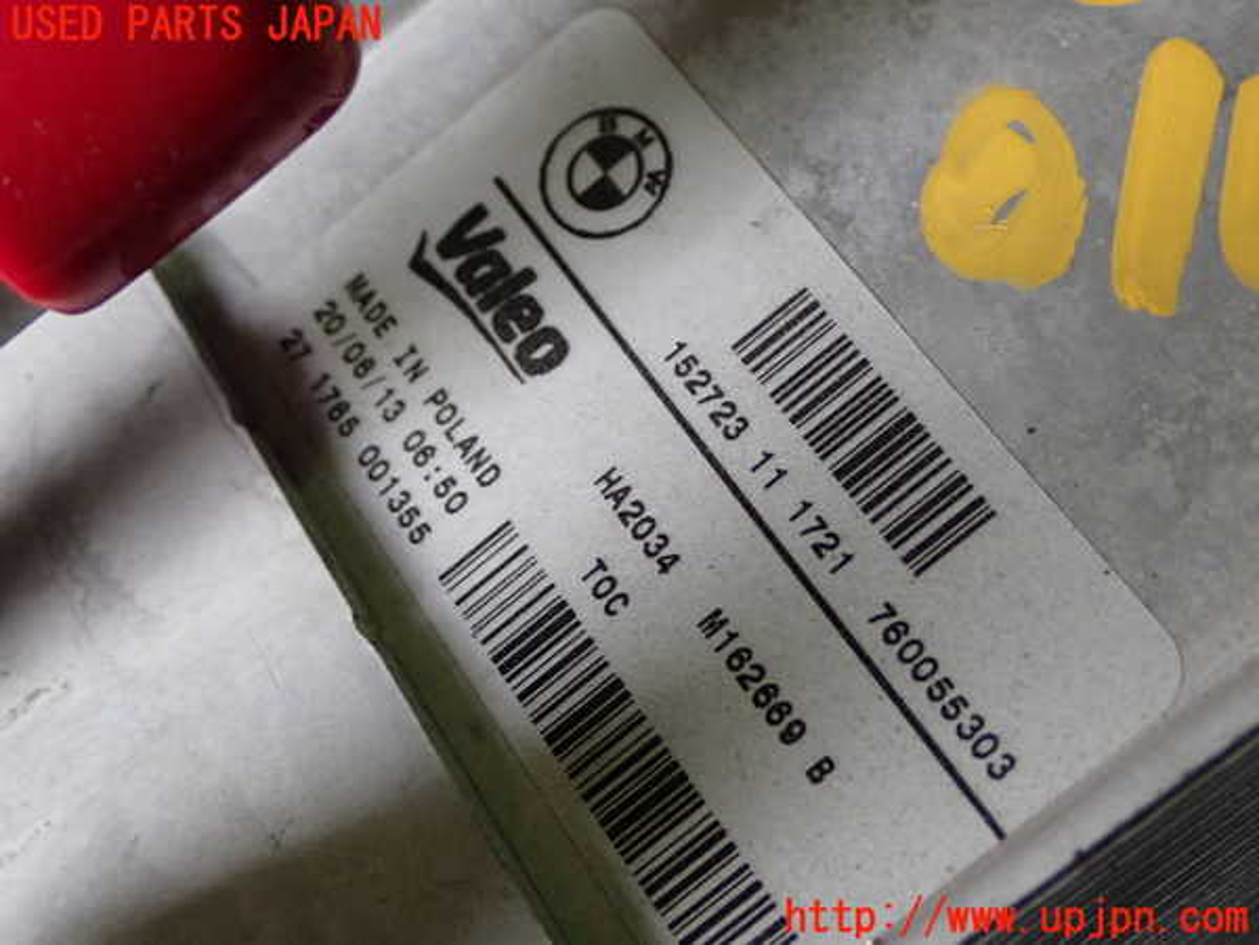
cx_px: 630
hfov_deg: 33.2
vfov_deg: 25.2
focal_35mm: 58
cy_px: 472
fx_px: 2109
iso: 250
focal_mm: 10.35
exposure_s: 1/60
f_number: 3.5
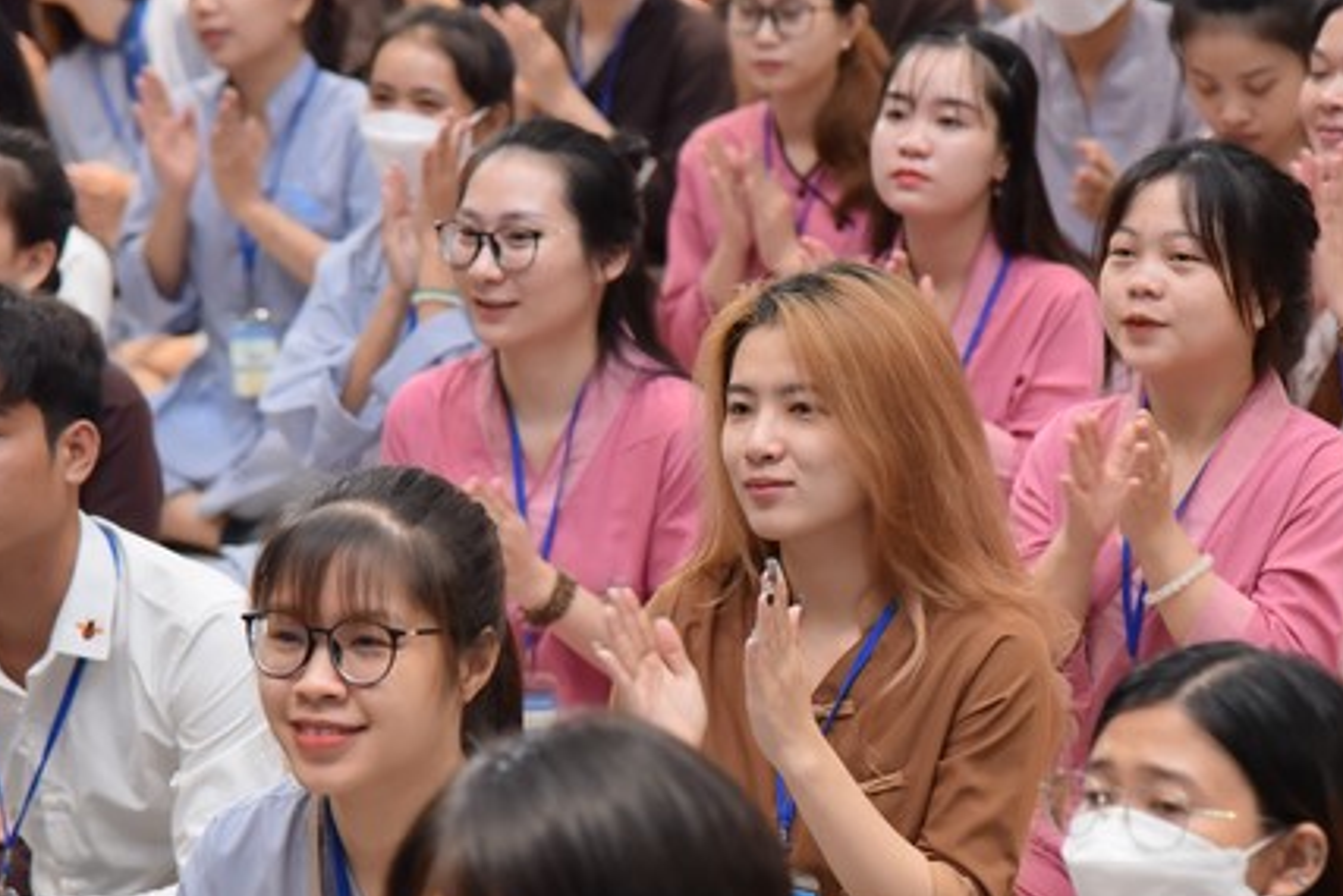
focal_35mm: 160
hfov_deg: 12.8
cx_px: 698
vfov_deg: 8.6
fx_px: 5971
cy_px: 512
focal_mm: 105
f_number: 4.5
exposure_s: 1/125
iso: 1600
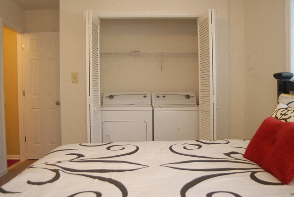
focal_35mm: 30
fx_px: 245
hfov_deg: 61.8
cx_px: 147
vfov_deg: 43.8
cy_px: 98
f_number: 4.5
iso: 125
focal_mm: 20
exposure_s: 1/13
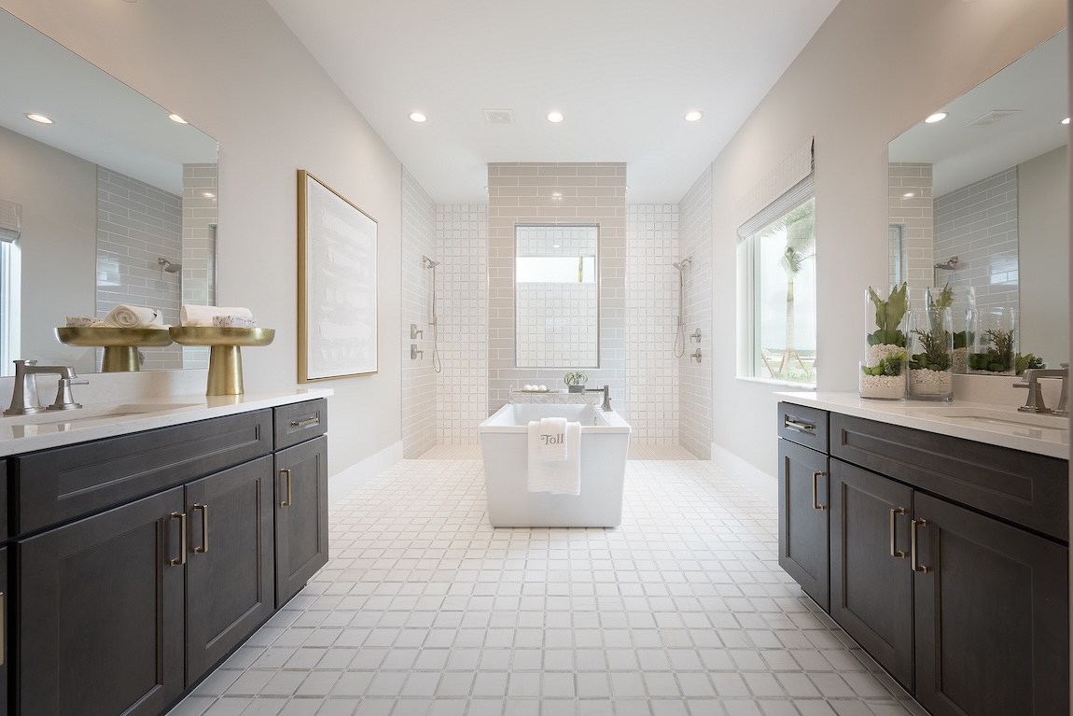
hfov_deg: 104.2
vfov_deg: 81.2
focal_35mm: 14
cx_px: 536
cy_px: 358
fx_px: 417
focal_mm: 14
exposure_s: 1/100
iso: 125
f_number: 8
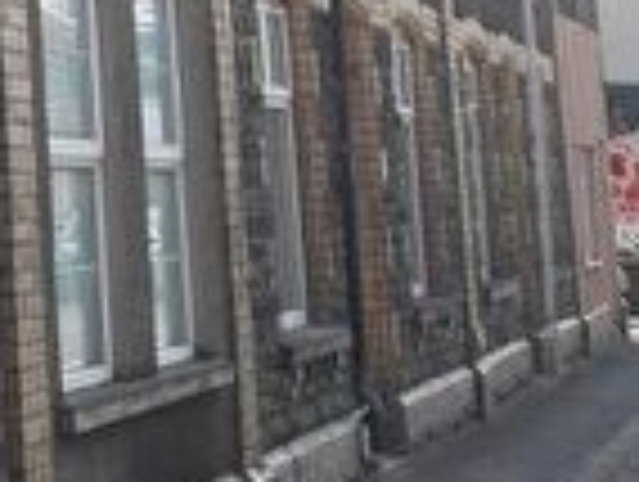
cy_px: -286
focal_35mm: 138
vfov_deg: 10.3
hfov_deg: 11.6
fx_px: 2552
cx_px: -929
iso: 200
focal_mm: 14
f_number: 6.3
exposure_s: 1/320
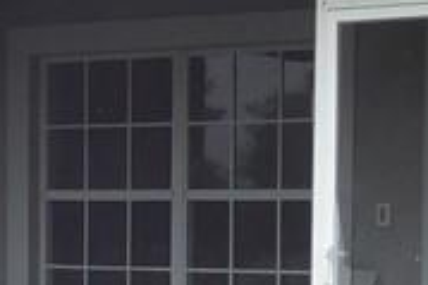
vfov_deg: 9.0
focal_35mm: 149
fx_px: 1770
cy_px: 376
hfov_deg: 13.8
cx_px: 151
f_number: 3.4
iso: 125
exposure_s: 1/200
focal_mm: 4.5
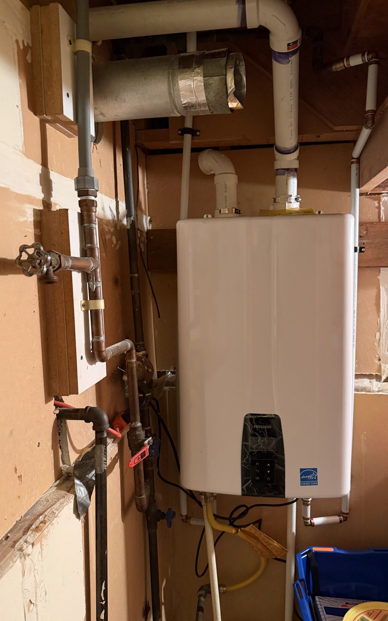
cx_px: 211
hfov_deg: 47.6
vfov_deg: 70.4
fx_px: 440
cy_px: 312
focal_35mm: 26
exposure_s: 1/40
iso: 800
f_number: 1.78
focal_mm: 6.76
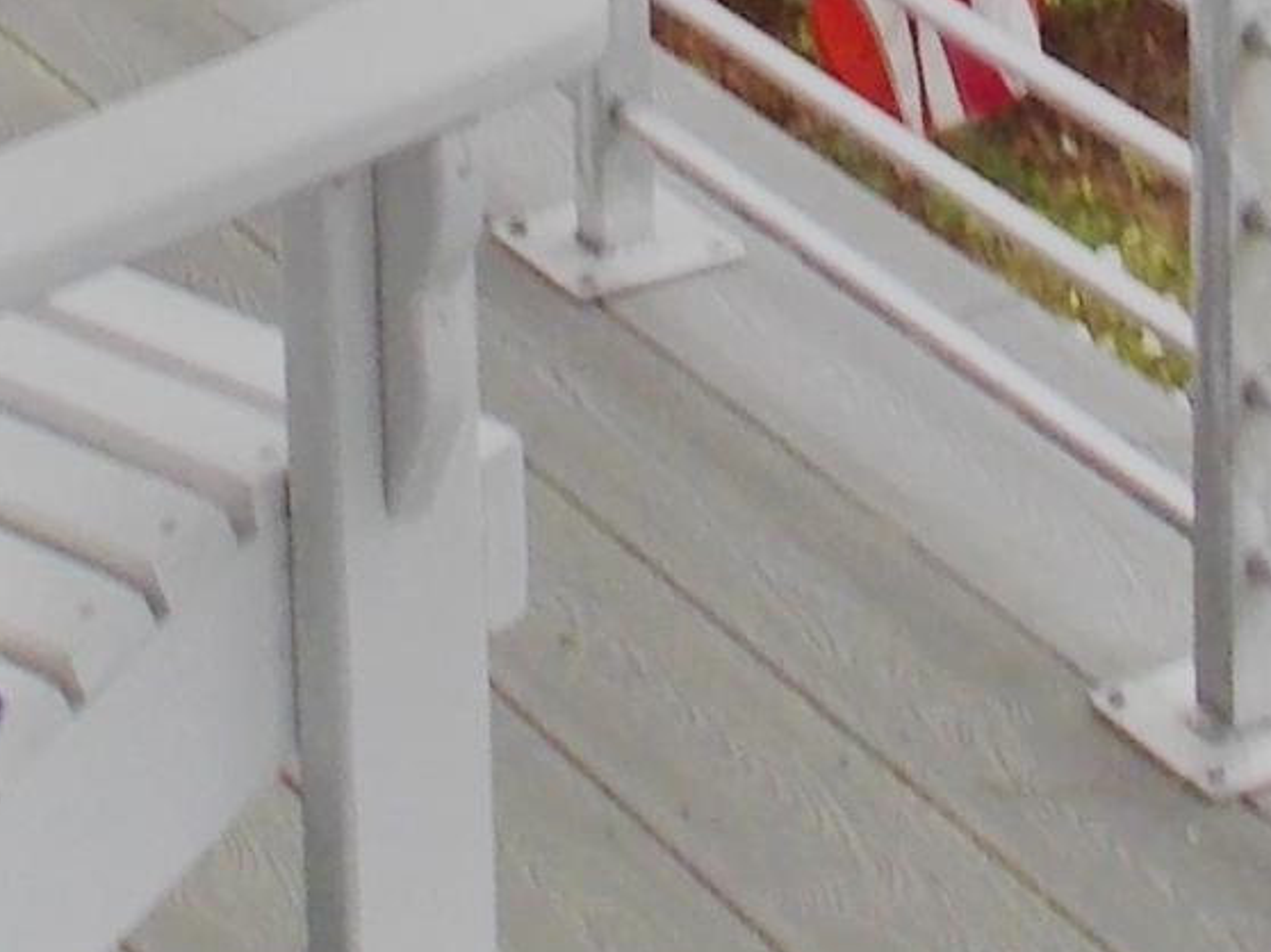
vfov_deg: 9.0
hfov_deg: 12.6
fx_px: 5725
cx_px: 902
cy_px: -904
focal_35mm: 156
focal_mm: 4.1
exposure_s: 1/40
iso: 80
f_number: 3.3
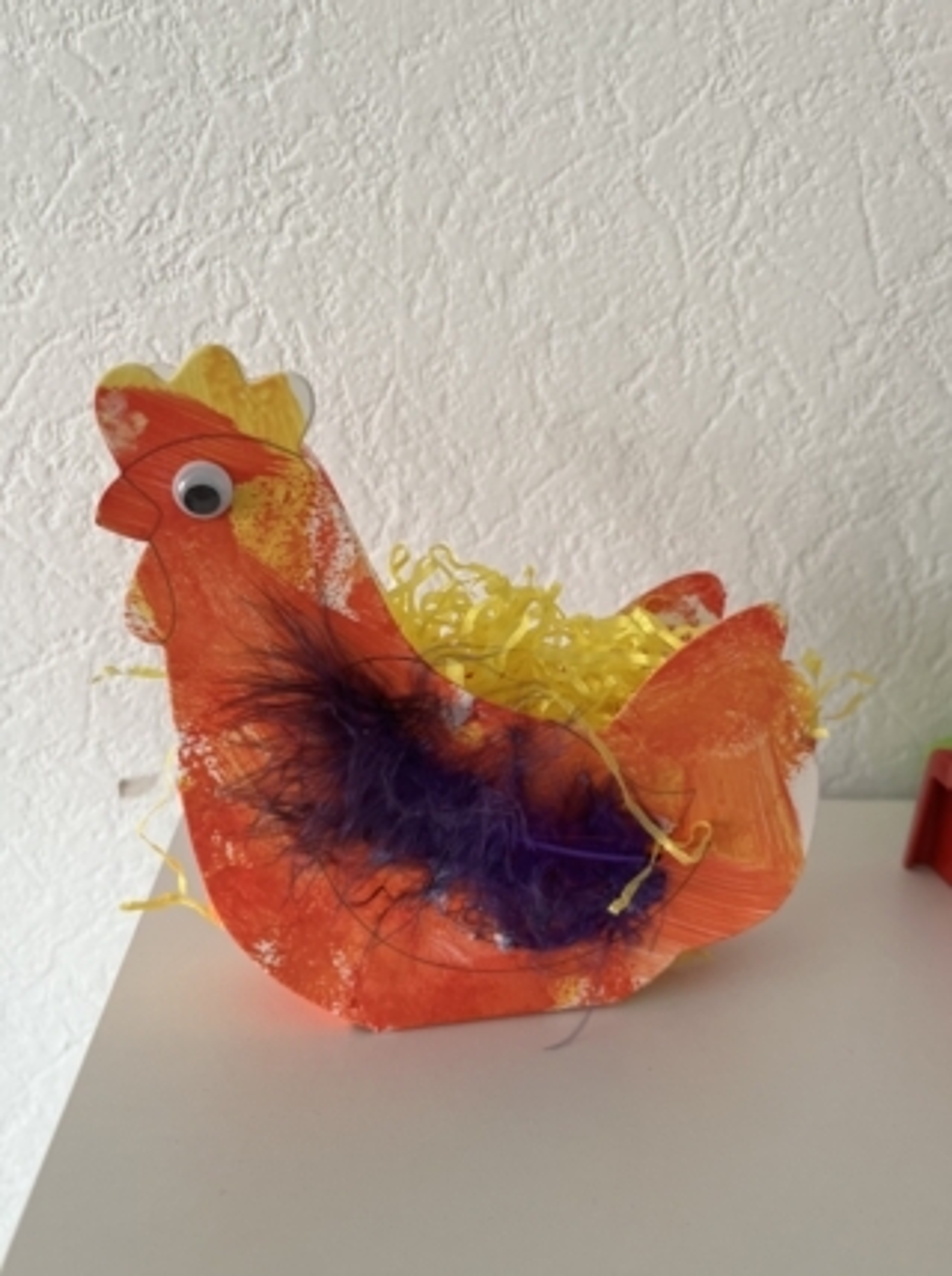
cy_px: 638
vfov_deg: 67.4
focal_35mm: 26
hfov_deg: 52.9
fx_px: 957
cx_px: 476
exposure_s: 1/121
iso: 100
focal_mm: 5.1
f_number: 1.6
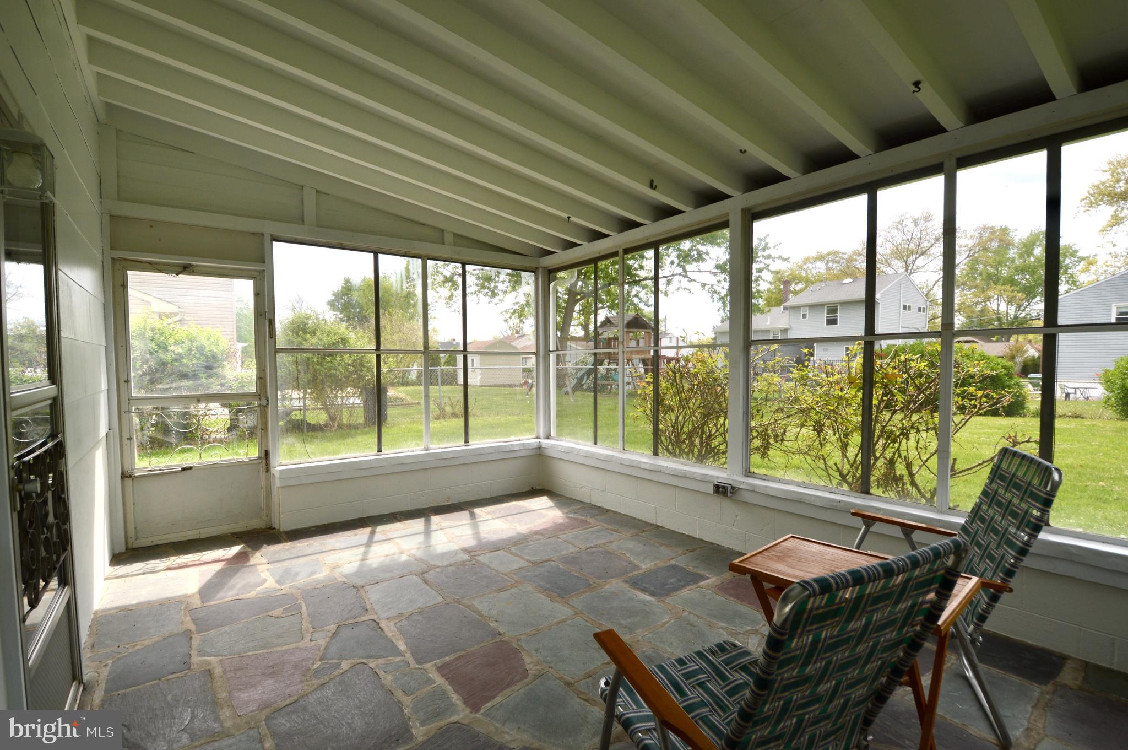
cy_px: 375
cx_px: 564
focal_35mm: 15
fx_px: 470
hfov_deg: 100.4
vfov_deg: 77.2
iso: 100
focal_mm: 10
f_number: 5.6
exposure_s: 1/125
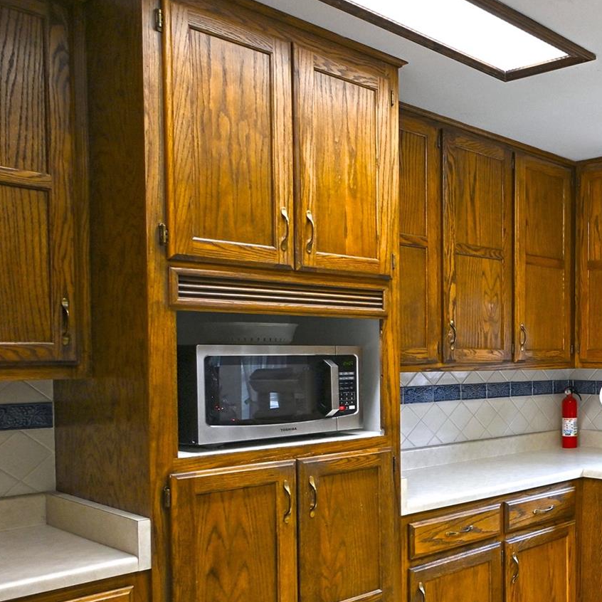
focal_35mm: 37
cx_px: 667
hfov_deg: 37.4
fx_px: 728
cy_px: 425
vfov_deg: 43.9
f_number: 3.5
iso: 180
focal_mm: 12
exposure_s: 1/20
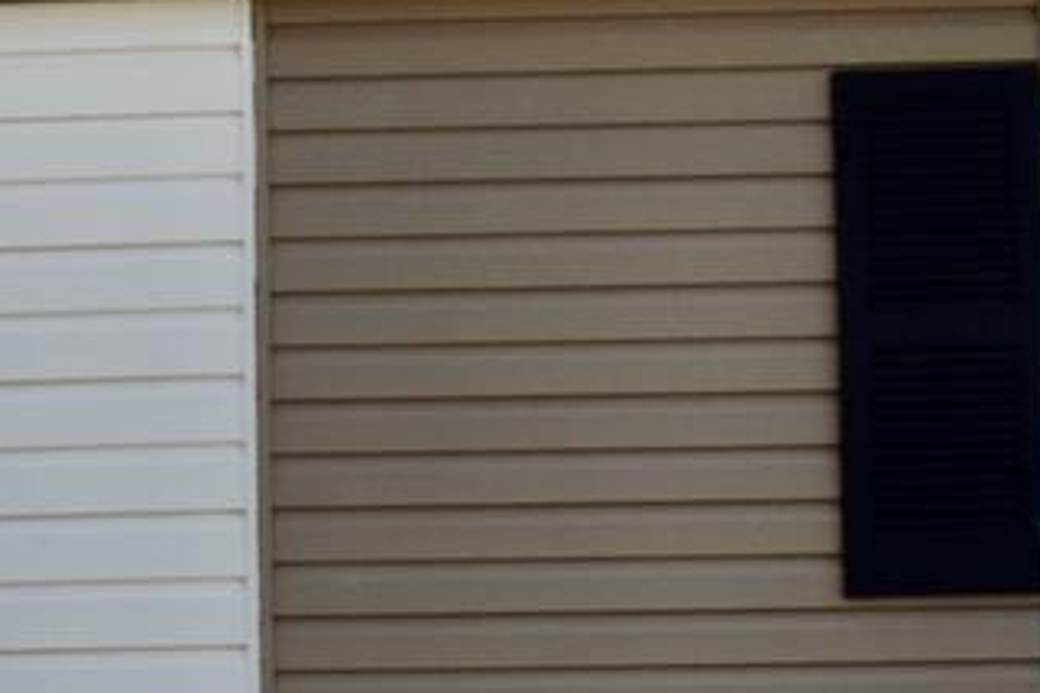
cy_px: 1386
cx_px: -1562
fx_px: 7193
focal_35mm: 249
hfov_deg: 7.6
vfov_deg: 5.4
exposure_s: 1/200
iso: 100
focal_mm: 26
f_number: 11
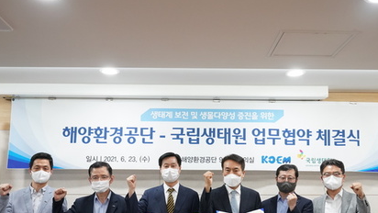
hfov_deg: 48.3
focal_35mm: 42
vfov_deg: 28.2
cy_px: 142
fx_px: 421
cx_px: 200
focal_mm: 30
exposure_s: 1/160
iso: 4000
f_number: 5.6
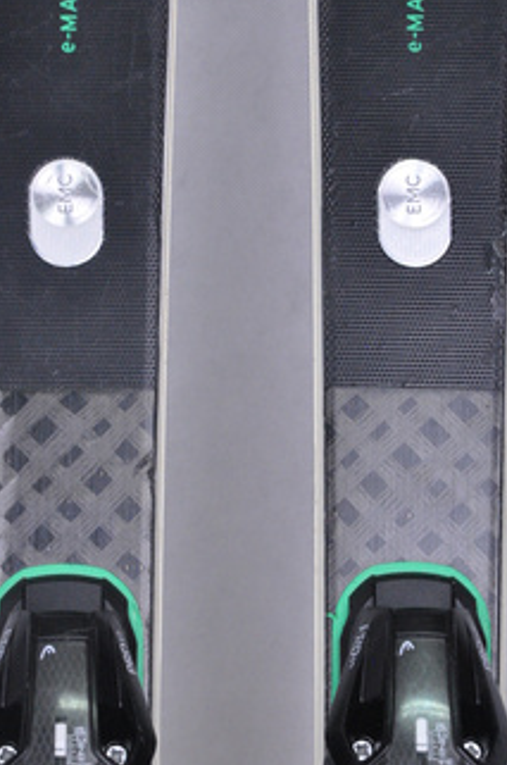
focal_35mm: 221
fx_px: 4677
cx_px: 242
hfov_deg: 6.2
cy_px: 388
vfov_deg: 9.3
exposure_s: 1/125
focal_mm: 105
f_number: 8
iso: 3200
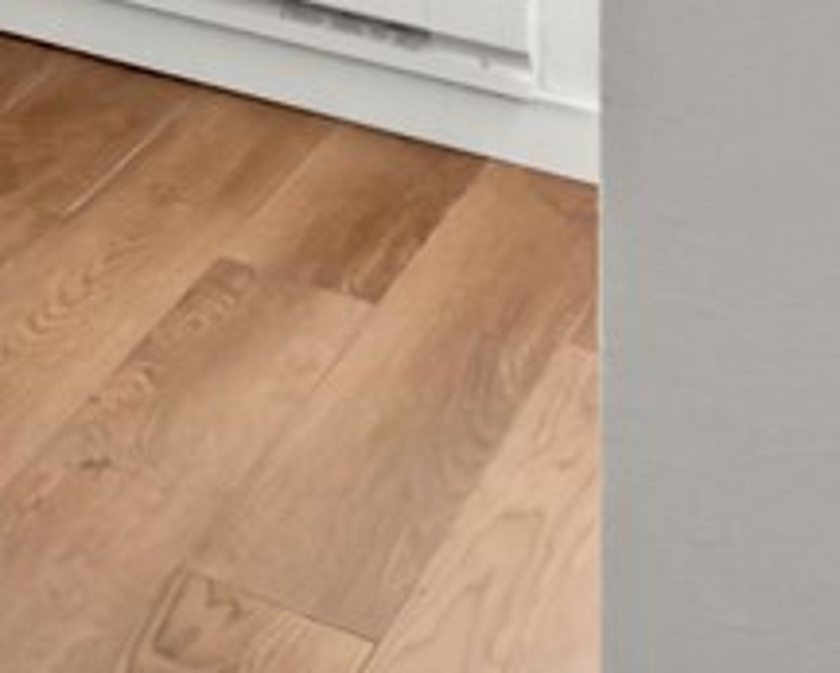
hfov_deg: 13.2
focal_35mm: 101
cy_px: -790
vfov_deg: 12.8
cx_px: -1276
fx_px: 2512
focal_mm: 2.22
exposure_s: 1/80
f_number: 2.2
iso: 50
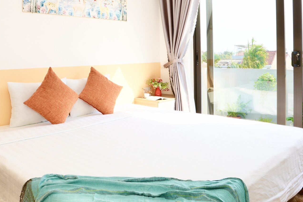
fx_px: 286
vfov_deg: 38.2
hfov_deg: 55.2
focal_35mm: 34
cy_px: 58
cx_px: 115
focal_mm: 17
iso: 125
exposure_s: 1/50
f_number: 11
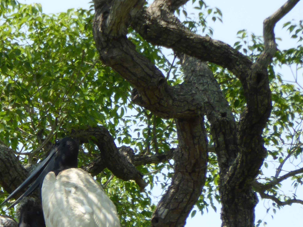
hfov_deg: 1.0
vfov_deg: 0.7
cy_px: 264
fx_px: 17794
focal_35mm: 2033
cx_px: 5
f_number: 6.4
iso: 100
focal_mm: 129
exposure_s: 1/200
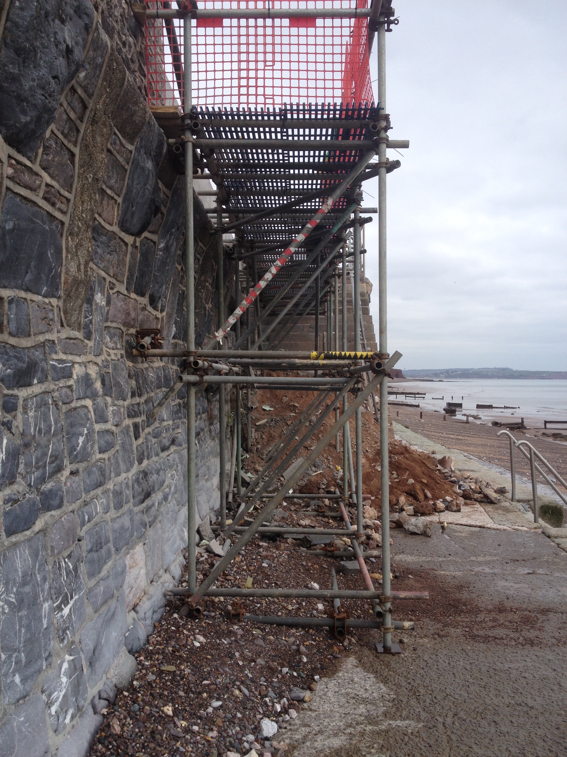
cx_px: 284
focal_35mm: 35
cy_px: 378
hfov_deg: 40.7
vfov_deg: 52.6
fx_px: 764
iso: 50
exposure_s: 1/1004
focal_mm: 4.28
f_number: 2.4
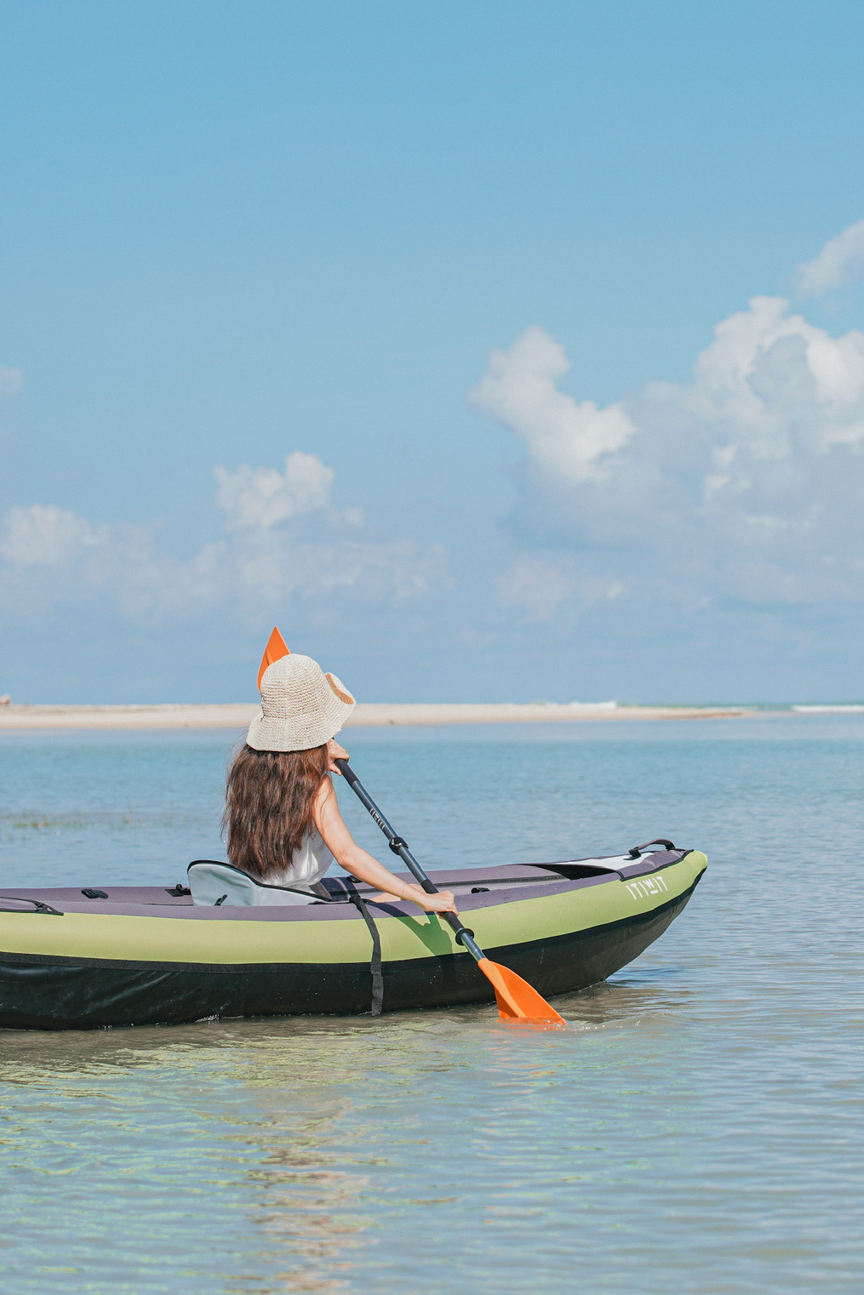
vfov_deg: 19.3
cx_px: 549
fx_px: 3815
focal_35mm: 106
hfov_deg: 12.9
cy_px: 645
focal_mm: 70
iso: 100
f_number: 4
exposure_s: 1/1000
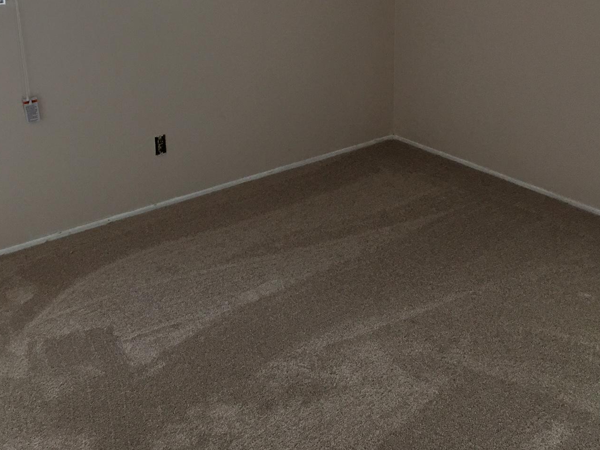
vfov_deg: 30.8
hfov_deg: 40.8
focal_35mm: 46
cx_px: 206
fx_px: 797
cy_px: 100
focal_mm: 4.15
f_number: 2.2
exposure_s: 1/30
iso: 40
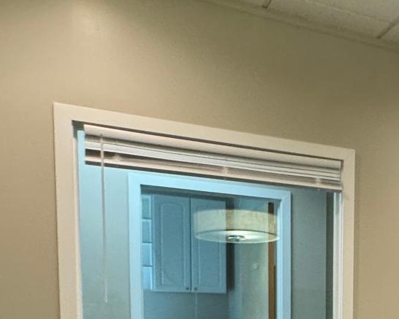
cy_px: 352
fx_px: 602
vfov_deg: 27.2
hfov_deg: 31.8
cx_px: 455
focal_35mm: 51
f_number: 2.2
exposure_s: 1/60
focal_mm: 2.22
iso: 320
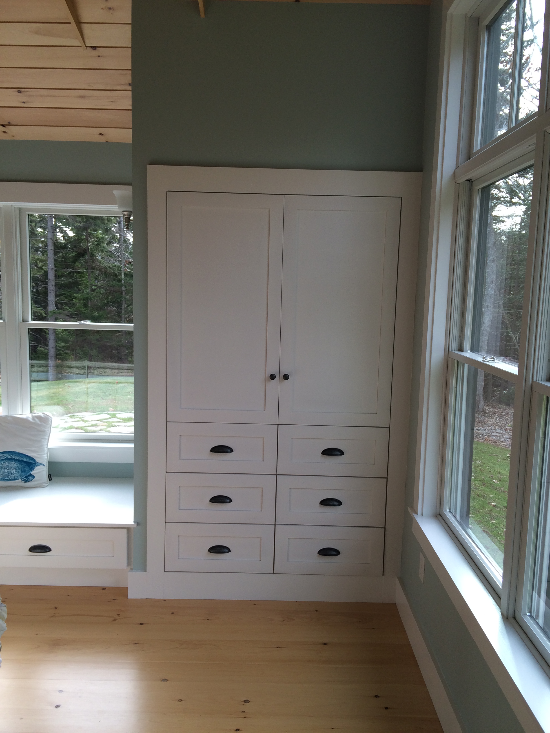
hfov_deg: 48.2
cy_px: 366
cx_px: 275
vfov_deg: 61.7
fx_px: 614
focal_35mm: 29
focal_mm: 4.15
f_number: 2.2
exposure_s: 1/121
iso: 32
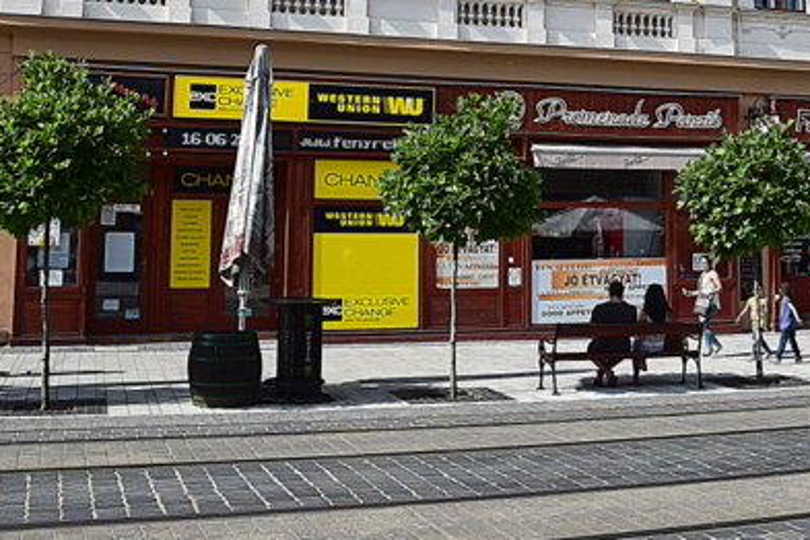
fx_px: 1237
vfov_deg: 23.8
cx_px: 672
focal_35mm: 55
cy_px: 39
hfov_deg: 34.9
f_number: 11
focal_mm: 18
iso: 400
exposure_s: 1/400
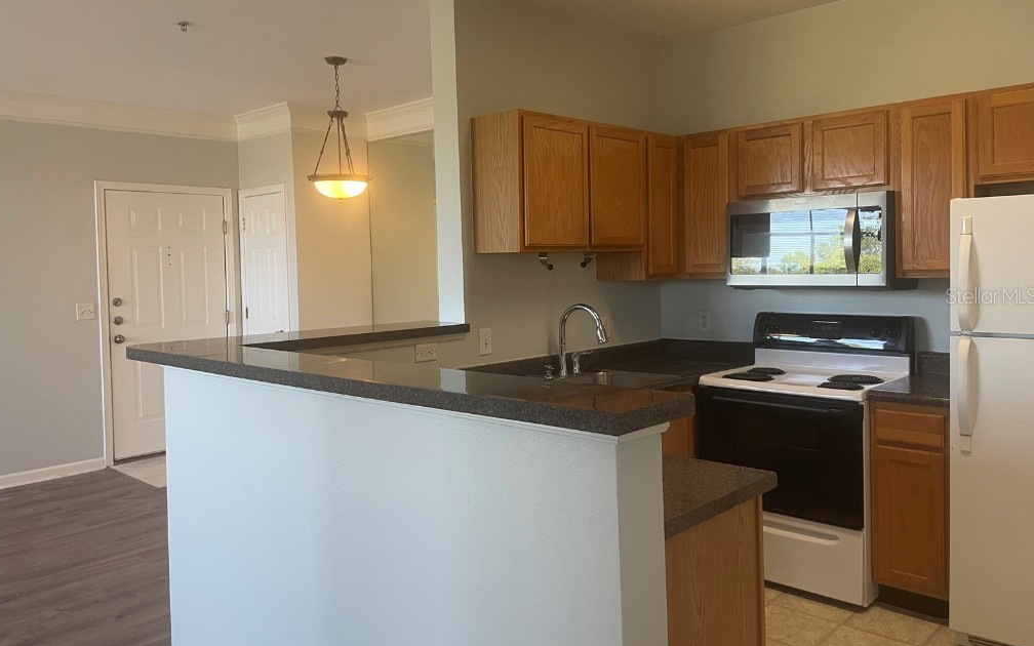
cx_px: 517
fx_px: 789
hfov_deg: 66.5
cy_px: 295
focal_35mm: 28
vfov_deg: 44.5
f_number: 1.6
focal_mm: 4.2
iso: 80
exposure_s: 1/60
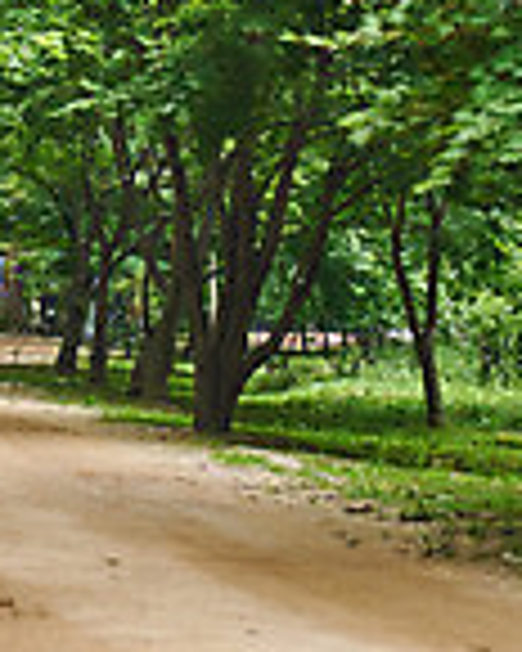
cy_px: 9
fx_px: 3495
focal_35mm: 181
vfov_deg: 10.6
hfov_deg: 8.5
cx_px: -61
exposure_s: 1/200
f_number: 4
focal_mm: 70
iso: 400
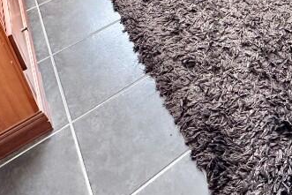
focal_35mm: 45
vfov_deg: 21.6
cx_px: 217
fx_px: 365
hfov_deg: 42.3
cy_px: -139
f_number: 2.2
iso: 200
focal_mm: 2.22
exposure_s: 1/99
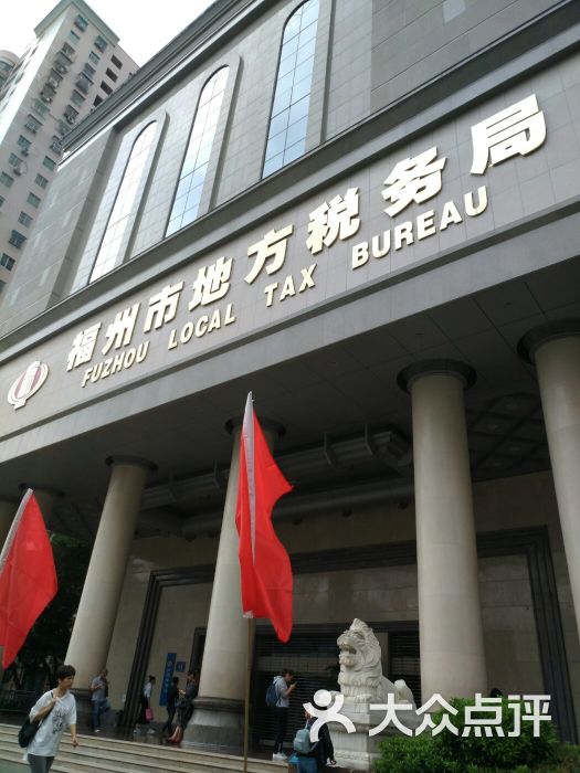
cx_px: 290
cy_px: 386
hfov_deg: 51.4
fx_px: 603
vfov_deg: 65.3
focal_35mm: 27
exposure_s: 1/263
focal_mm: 4.73
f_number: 2.2
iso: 100
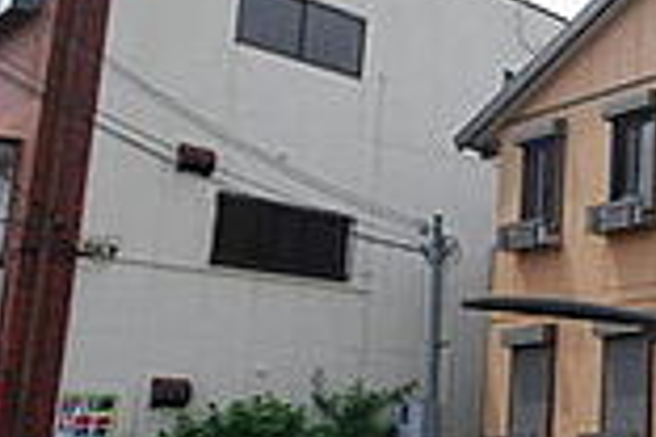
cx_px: 887
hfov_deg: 30.3
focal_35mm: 49
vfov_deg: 27.4
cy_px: 282
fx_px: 893
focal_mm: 10
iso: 100
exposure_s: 1/200
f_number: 7.1
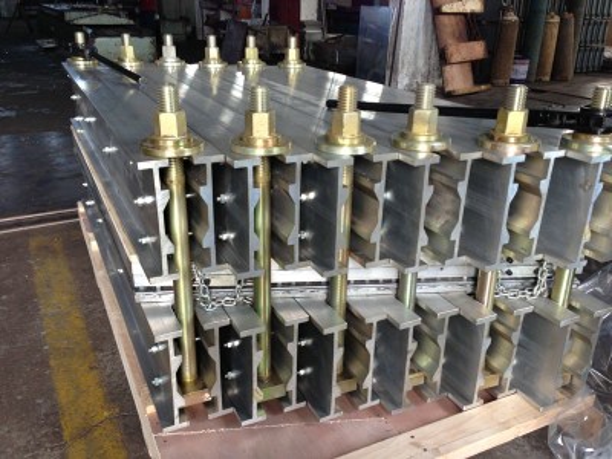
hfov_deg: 55.4
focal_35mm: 33
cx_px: 306
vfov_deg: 42.9
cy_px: 230
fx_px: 583
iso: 50
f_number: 2.4
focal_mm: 4.13
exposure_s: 1/30
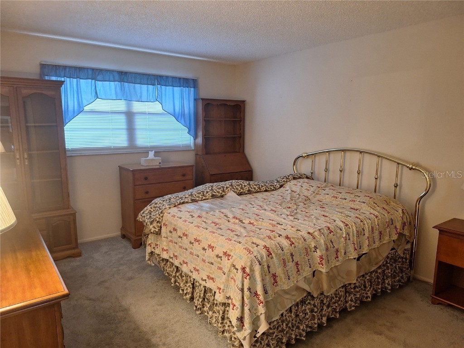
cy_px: 174
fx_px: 308
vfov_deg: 58.9
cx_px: 232
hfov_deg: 73.9
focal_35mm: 23
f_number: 1.8
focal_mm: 5.54
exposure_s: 1/33
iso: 250
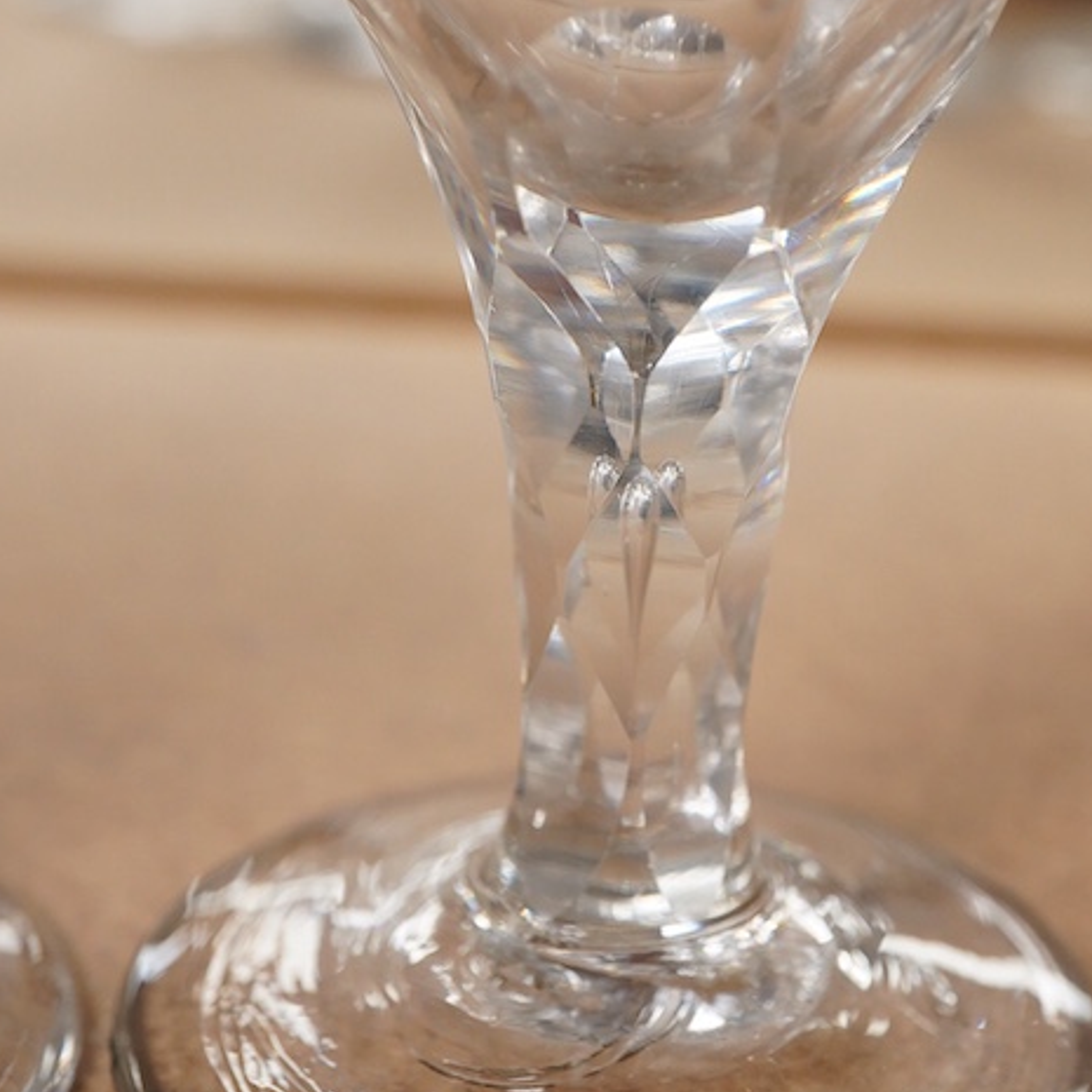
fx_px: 2641
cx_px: 667
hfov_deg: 23.3
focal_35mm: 74
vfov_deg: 23.3
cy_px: 470
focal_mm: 30
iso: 1250
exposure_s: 1/125
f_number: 8
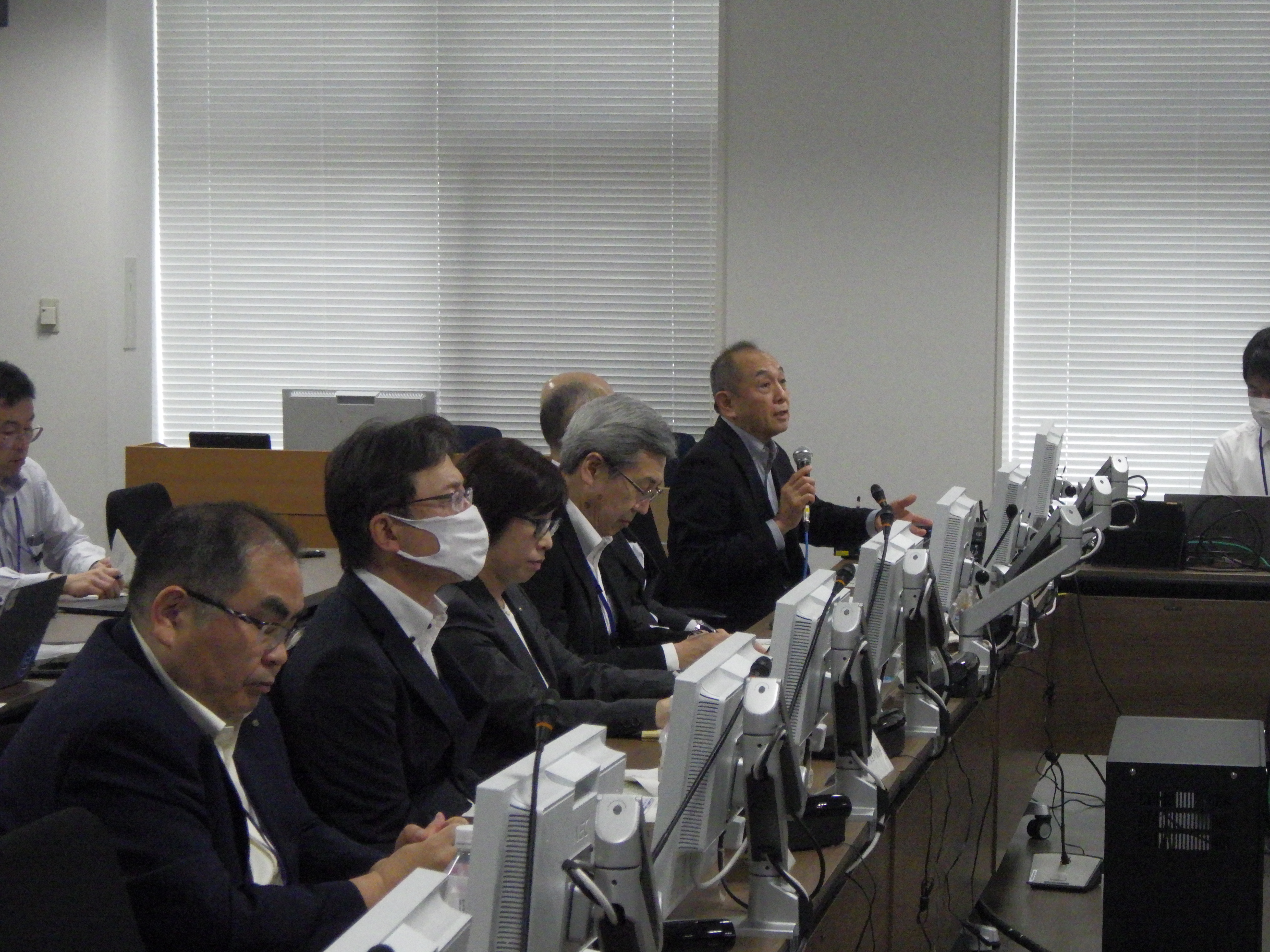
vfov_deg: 15.7
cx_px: 635
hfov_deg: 20.9
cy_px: 476
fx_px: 3449
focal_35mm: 94
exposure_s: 1/100
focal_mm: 16.7
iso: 800
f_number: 5
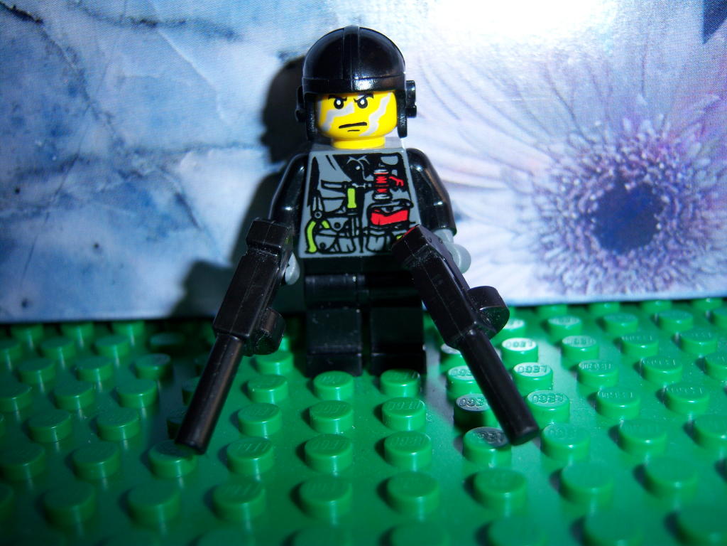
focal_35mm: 36
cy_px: 273
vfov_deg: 39.7
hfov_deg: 51.4
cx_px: 364
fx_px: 756
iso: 80
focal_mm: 7.5
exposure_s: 1/60
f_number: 2.8
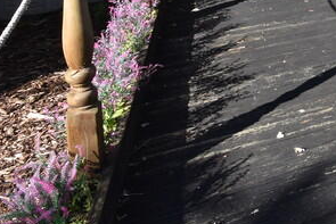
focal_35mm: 52
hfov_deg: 29.2
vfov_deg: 21.5
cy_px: -119
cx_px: 459
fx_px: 486
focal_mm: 10
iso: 450
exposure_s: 1/500
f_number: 8
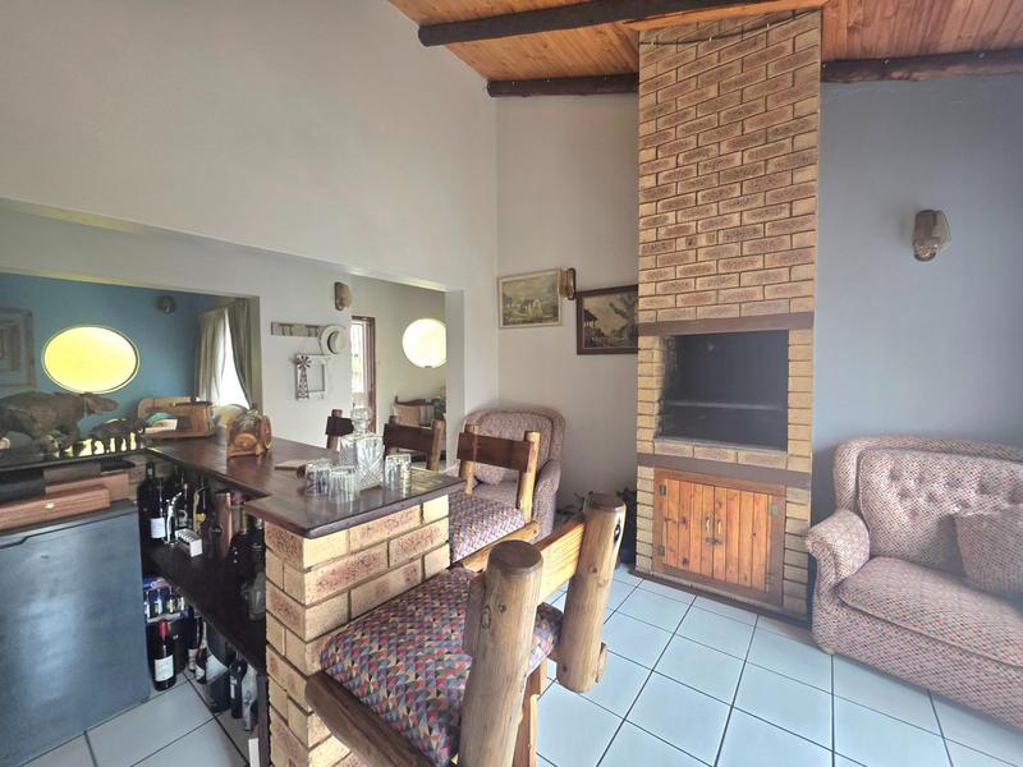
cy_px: 384
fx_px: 384
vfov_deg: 89.9
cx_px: 512
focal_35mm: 13
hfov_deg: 106.2
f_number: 1.9
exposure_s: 1/101
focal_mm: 2.2
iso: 50
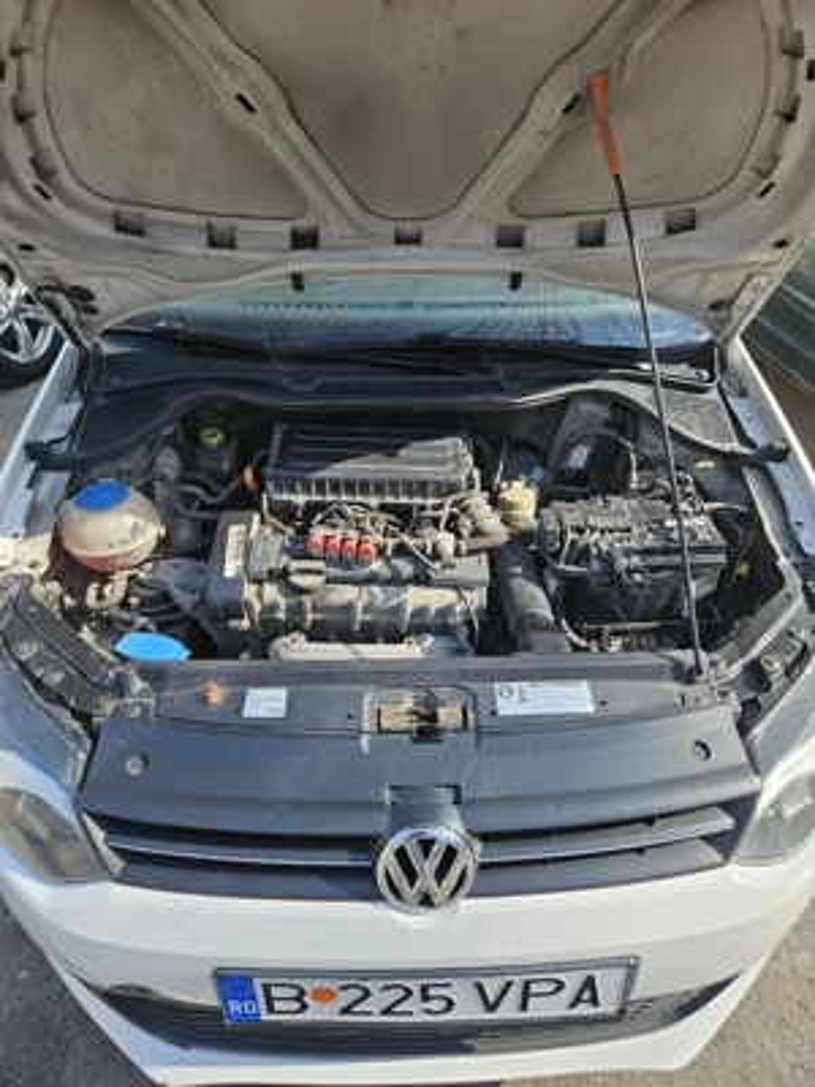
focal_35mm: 23
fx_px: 722
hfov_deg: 58.9
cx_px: 408
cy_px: 544
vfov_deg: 73.9
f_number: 1.8
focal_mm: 5.4
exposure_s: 1/625
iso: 32
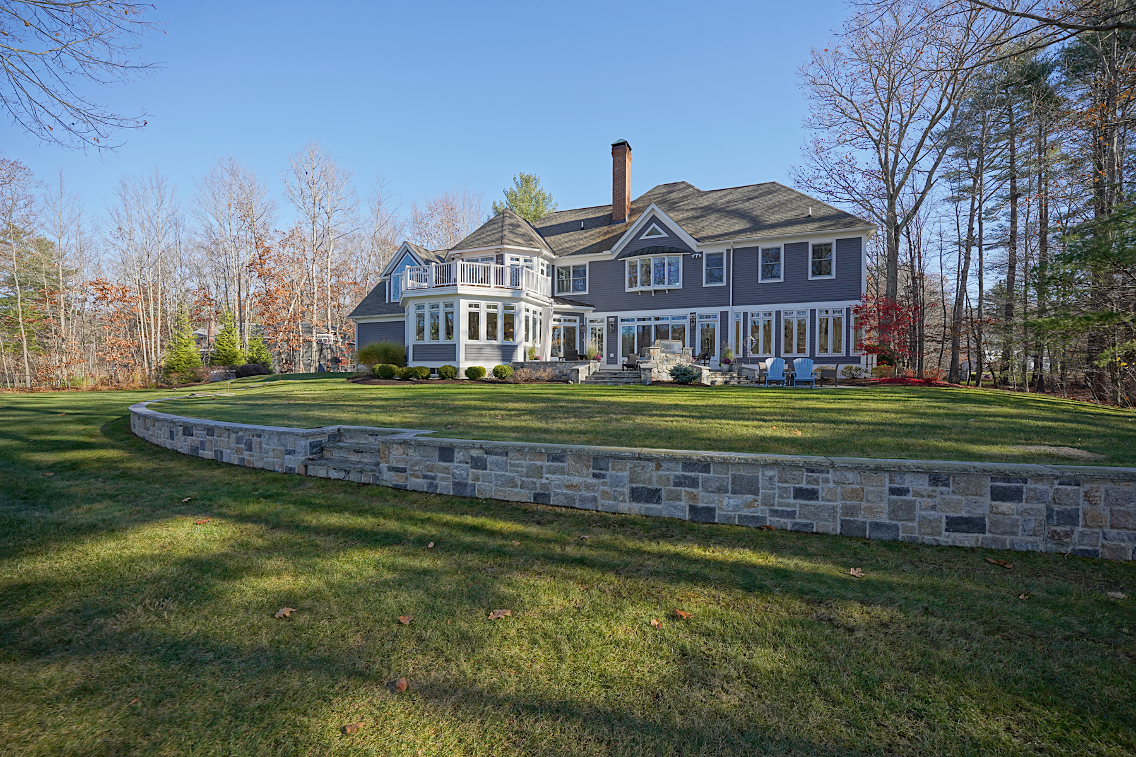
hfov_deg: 104.3
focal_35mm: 14
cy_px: 378
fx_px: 442
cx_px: 568
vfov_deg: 81.2
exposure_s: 1/125
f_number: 5.6
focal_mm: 14
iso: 100
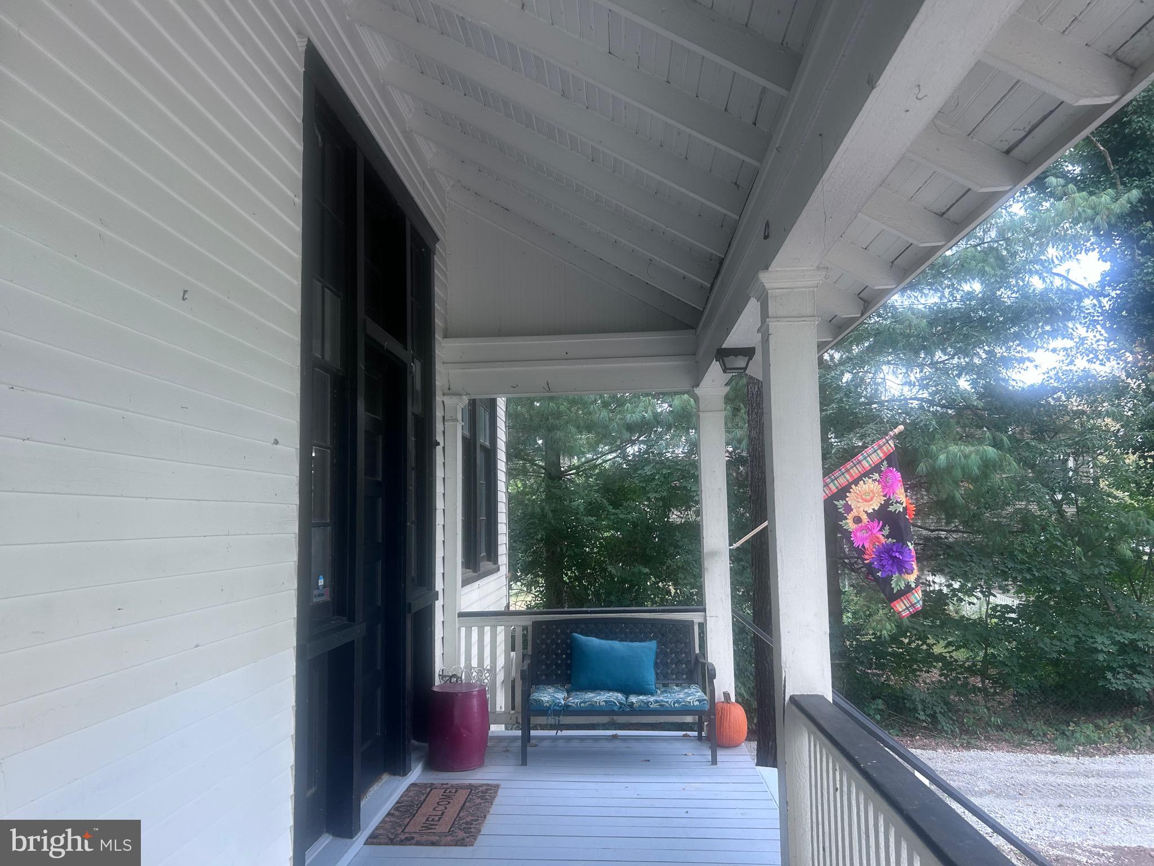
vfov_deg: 53.1
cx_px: 577
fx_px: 867
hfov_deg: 67.3
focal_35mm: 26
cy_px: 433
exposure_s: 1/128
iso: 32
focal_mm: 5.7
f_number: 1.5
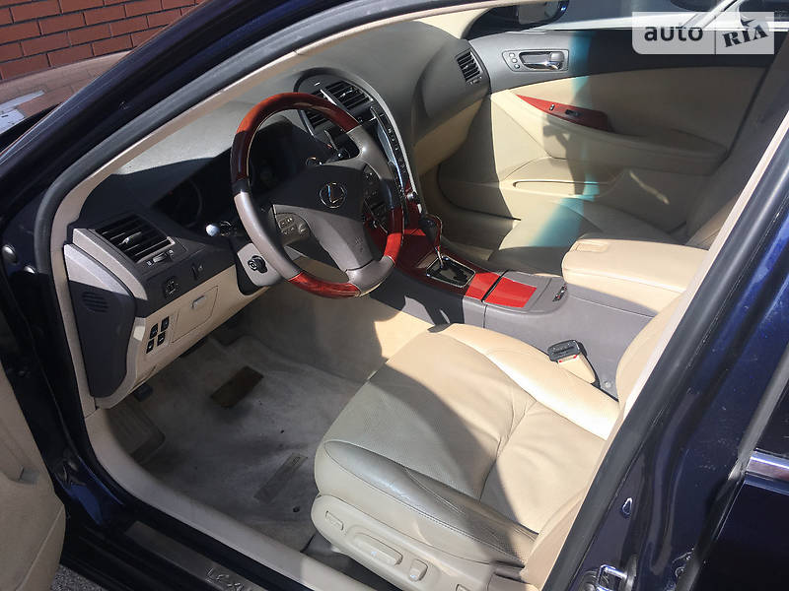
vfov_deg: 48.2
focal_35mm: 29
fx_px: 661
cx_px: 394
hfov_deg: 61.7
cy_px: 296
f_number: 2.2
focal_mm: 4.2
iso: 25
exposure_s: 1/686
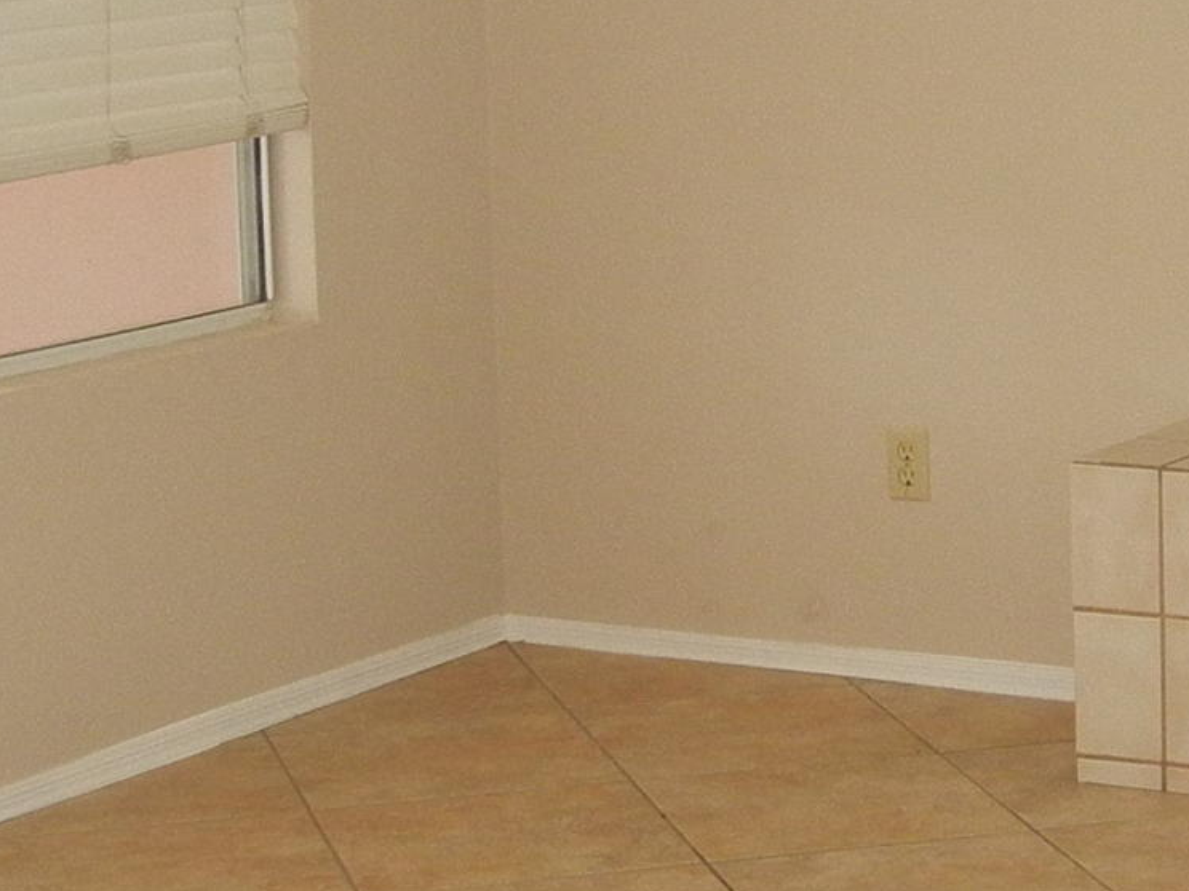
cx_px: 1079
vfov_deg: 12.2
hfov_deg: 16.1
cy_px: 228
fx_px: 4156
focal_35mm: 121
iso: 230
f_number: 3.5
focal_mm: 5.4
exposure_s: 1/39.6
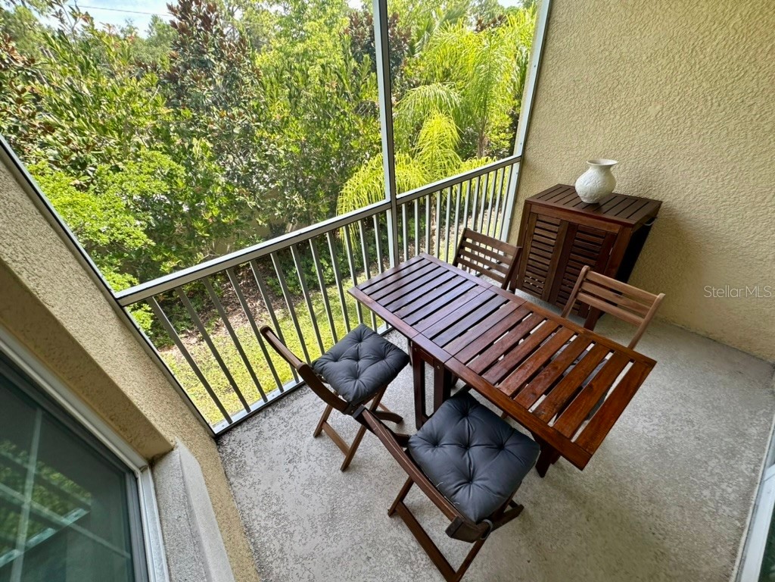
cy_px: 291
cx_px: 388
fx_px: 313
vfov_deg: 85.7
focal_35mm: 14
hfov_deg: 102.1
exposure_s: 1/115
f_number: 2.2
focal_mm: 2.22
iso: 40
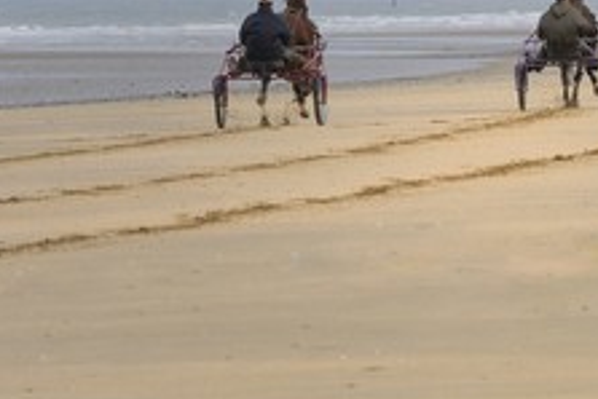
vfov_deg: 3.7
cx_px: 510
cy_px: 70
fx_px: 6266
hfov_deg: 5.5
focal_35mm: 377
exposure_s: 1/200
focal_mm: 200
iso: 400
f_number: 8
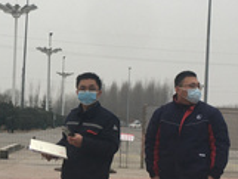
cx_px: 13
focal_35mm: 108
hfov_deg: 17.8
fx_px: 743
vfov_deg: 13.7
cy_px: 114
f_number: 2.2
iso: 25
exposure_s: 1/329
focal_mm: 4.15
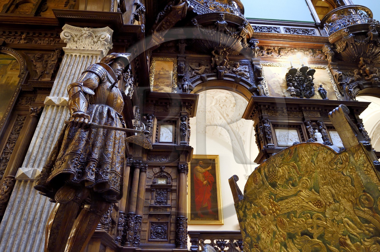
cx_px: 190
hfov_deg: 73.8
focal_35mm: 24
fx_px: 253
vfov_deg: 53.1
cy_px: 126
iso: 4000
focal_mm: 24
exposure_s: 1/3.33
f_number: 14
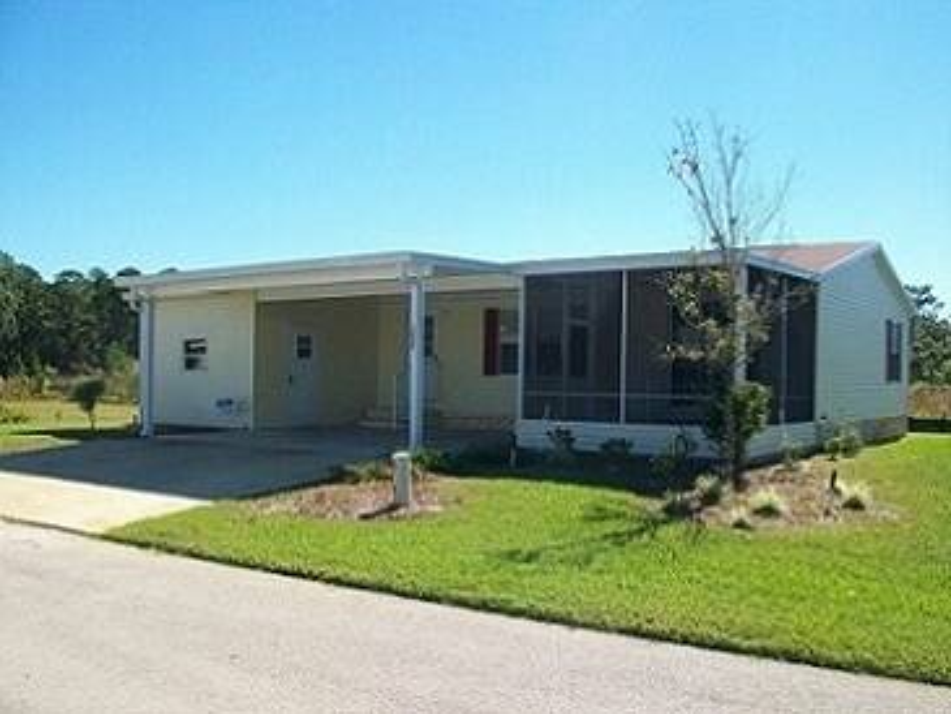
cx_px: 476
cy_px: 357
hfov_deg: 53.9
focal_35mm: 34
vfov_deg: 41.8
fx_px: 934
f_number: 5.5
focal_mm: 5.7
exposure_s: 1/311
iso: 80
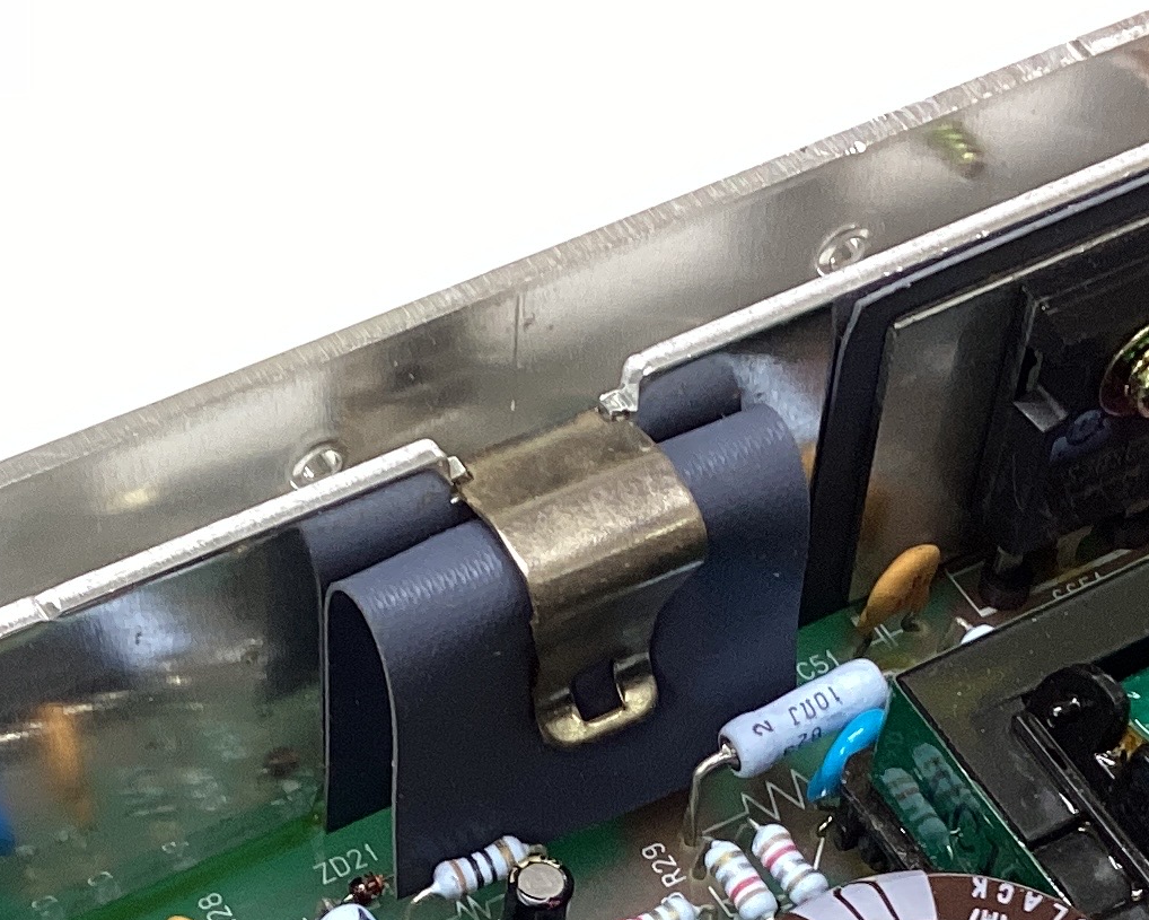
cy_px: 1119
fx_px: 3300
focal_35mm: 97
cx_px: 589
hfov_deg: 19.8
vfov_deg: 15.3
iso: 125
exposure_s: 1/50
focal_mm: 3.3
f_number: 2.4
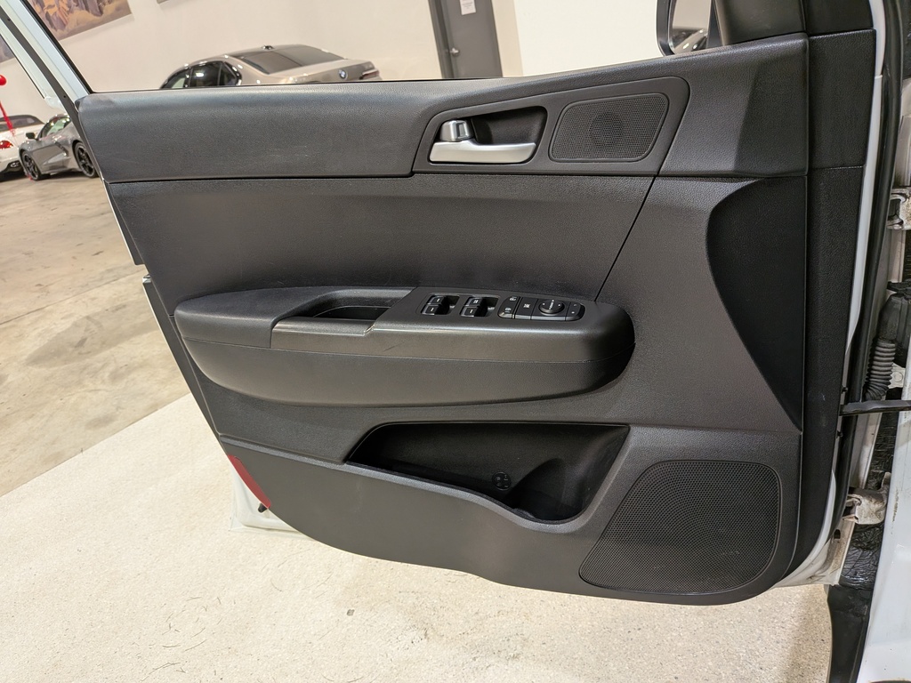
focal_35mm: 24
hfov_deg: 71.6
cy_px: 342
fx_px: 632
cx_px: 456
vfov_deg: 56.8
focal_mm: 4.53
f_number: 1.7
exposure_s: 1/100
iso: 112
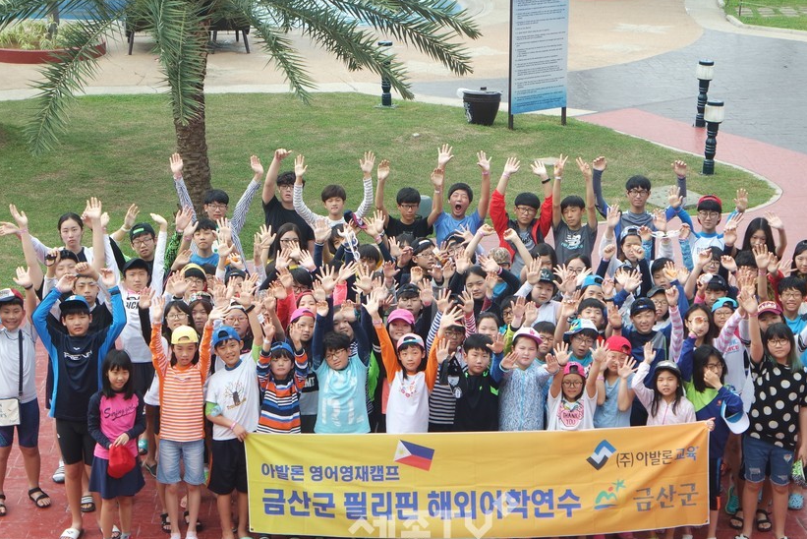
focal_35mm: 90
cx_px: 419
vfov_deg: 15.2
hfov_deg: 22.6
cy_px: 260
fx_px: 2018
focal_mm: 50
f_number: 5.6
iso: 200
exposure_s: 1/160
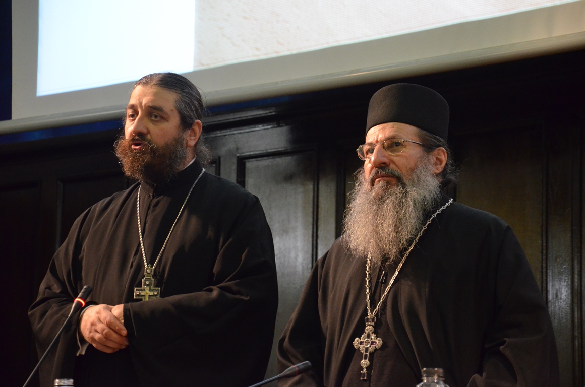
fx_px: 2189
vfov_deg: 10.1
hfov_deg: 15.2
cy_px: 194
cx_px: 292
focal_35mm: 135
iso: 3200
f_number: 5.6
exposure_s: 1/20
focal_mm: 90
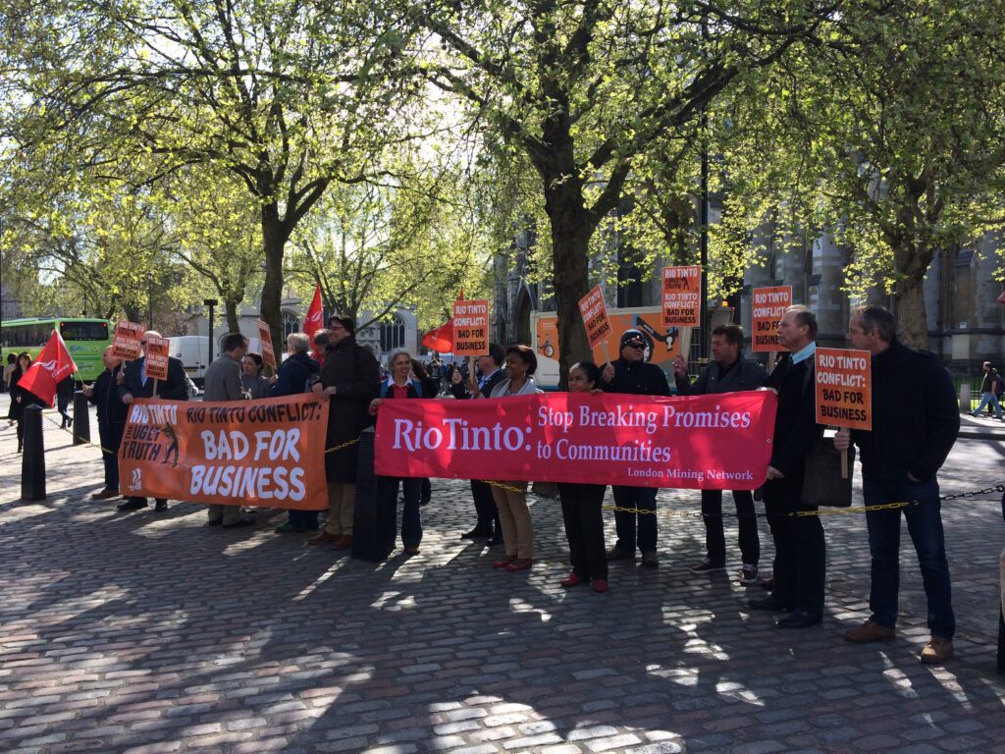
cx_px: 502
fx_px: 871
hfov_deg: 60.0
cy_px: 377
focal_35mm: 30
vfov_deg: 46.8
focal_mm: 4.12
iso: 32
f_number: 2.2
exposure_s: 1/578
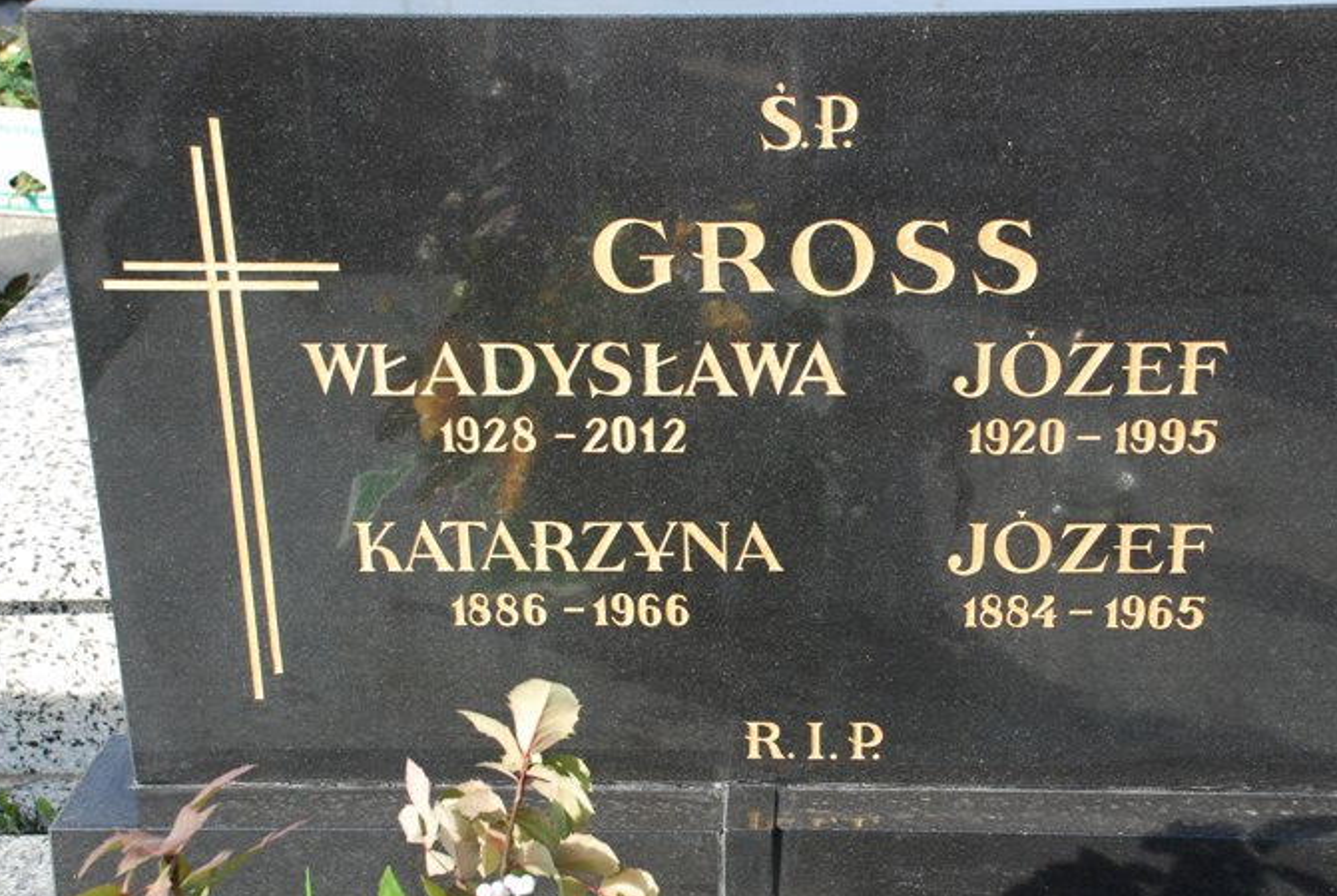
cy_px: 497
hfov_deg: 32.0
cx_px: 765
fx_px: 2329
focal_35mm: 63
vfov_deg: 21.8
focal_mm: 35
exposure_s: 1/320
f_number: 8
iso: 500
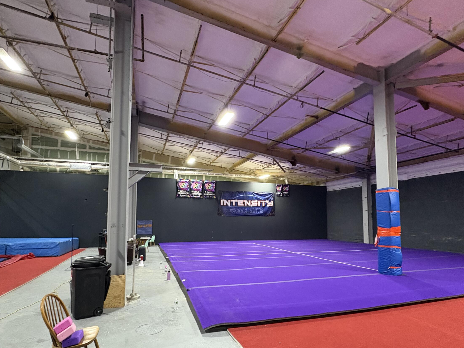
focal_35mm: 19
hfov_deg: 84.6
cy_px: 203
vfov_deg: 68.2
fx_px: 255
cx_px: 218
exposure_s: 1/60
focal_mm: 2.22
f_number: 2.2
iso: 640
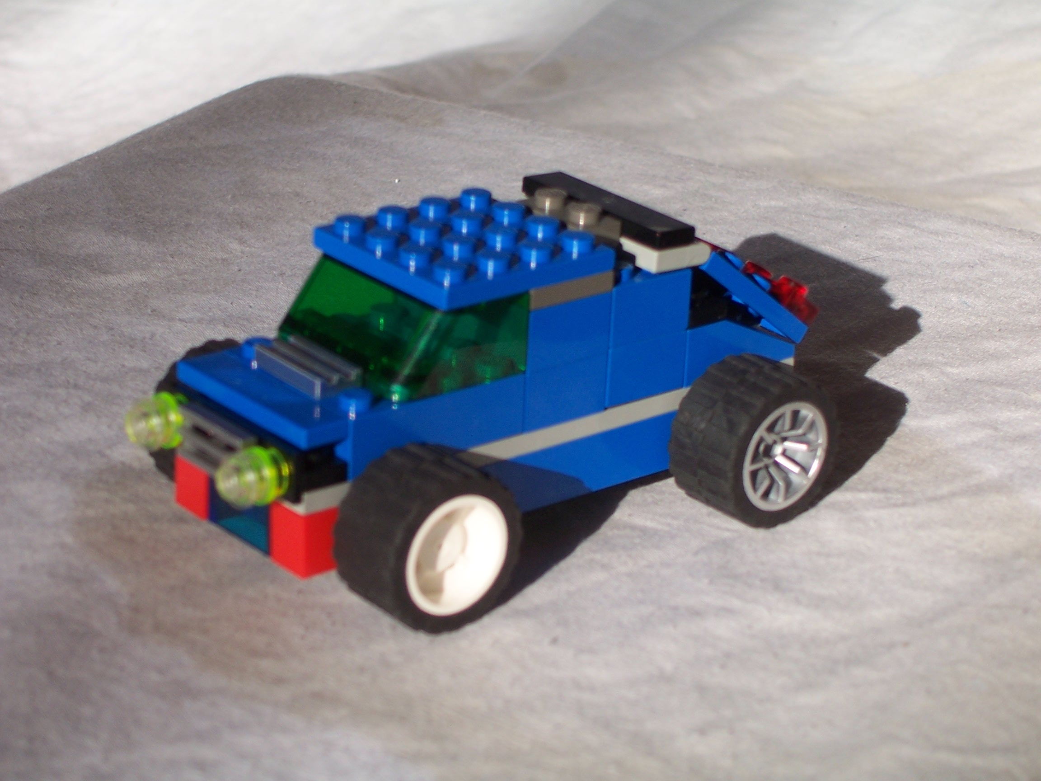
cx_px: 520
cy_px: 390
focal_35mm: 102
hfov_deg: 19.3
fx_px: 3067
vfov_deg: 14.5
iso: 80
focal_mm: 17.5
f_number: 4
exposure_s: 1/350
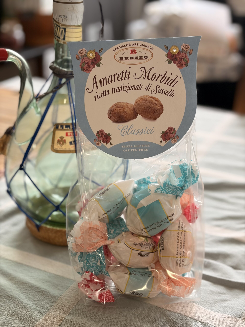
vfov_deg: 36.8
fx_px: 491
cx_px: 122
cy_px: 164
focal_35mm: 52
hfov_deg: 28.0
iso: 32
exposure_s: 1/50
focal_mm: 5.96
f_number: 1.6
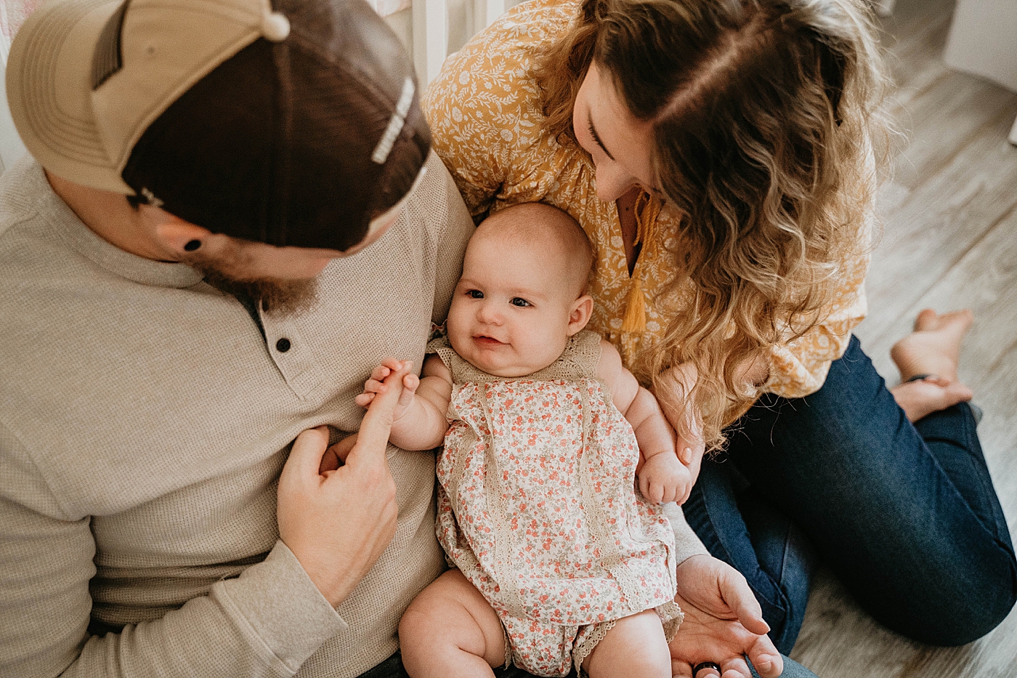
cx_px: 508
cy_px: 339
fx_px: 1073
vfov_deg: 35.0
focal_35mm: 38
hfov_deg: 50.7
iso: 2500
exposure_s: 1/125
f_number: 2.8
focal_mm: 38
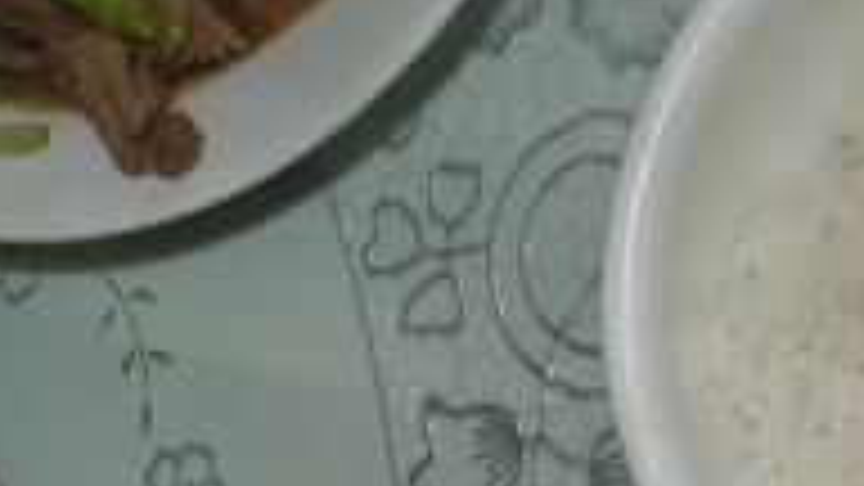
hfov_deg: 22.8
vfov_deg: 13.1
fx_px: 2108
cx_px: 144
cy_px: 403
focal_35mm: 92
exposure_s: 1/30
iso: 100
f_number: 3.3
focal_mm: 4.5
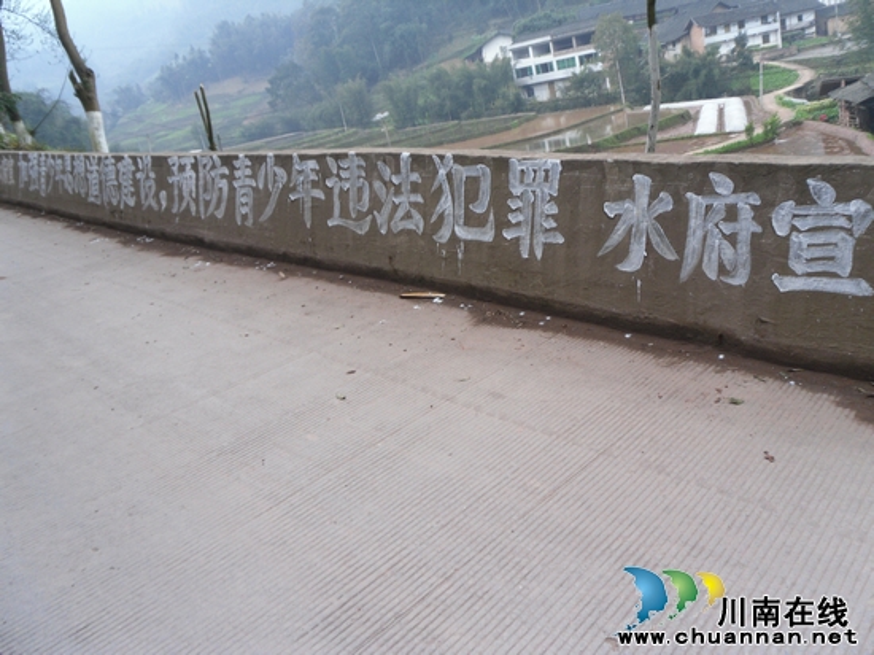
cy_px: 328
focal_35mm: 28
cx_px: 437
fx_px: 707
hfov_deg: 63.5
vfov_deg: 49.7
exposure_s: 1/56
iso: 100
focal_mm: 5.1
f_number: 3.4
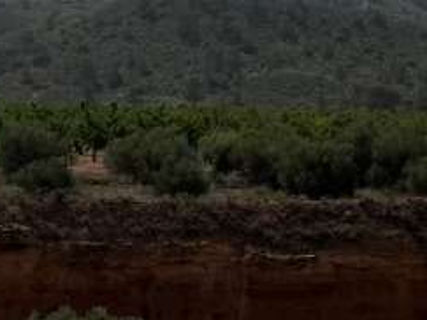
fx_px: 1825
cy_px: 244
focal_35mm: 148
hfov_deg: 12.7
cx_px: 620
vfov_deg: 10.0
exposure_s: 1/14286
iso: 80
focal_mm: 6.76
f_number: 1.78
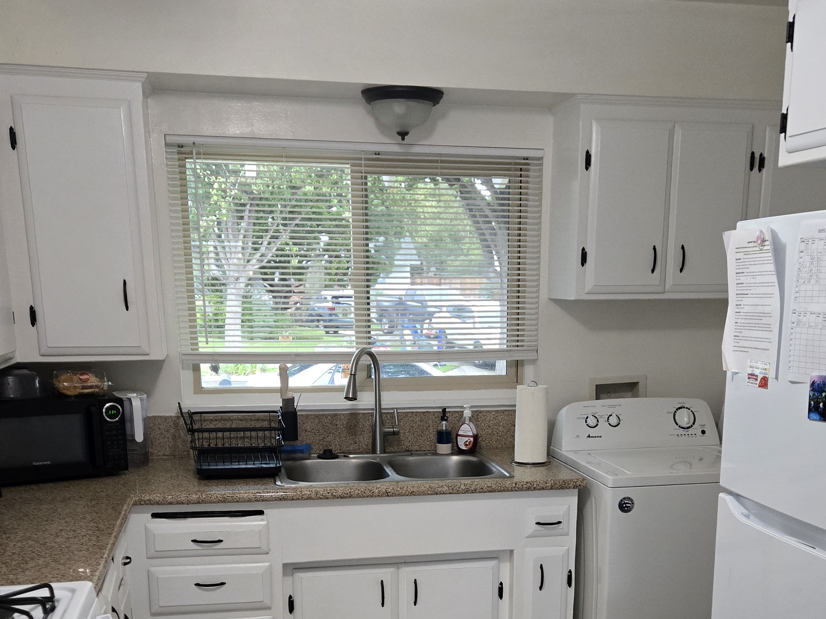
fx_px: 978
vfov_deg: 33.6
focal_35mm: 41
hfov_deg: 45.7
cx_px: 462
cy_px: 532
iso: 800
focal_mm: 5.4
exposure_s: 1/120
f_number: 1.8
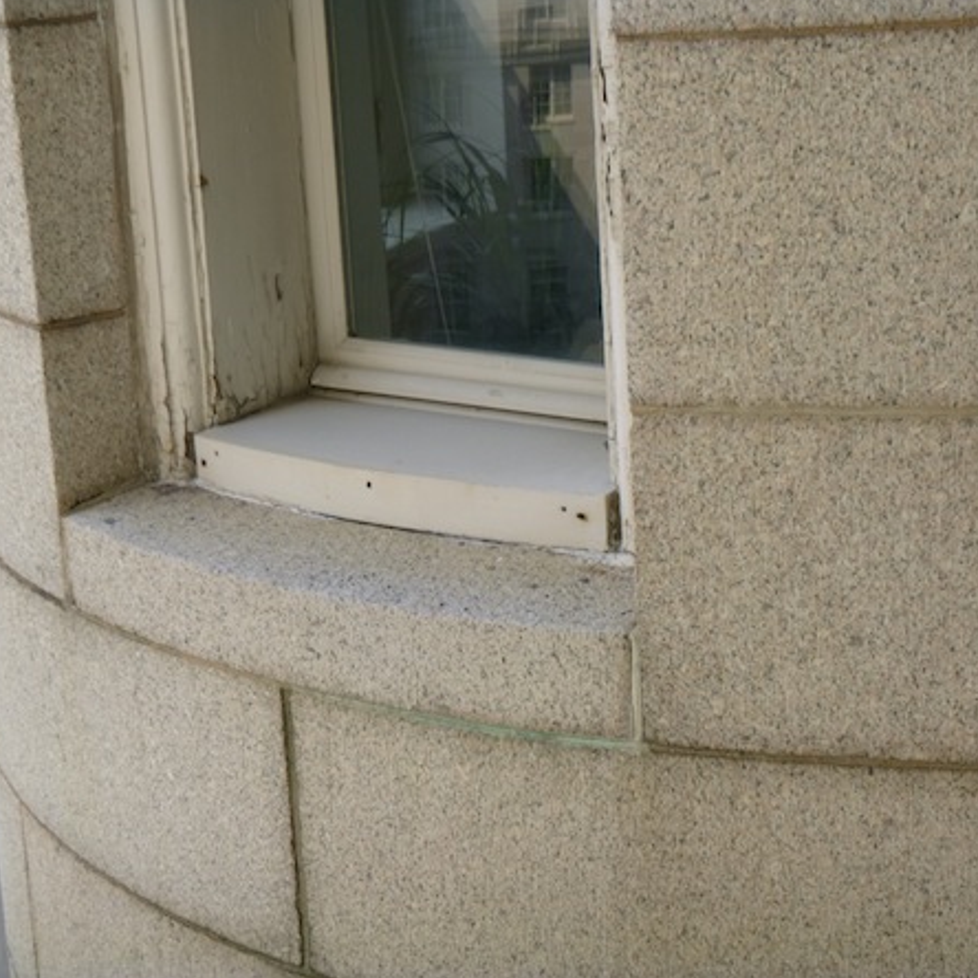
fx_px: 2365
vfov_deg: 23.4
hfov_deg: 23.4
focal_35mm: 74
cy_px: 487
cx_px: 456
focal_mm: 11.1
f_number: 5.3
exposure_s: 1/160
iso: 100
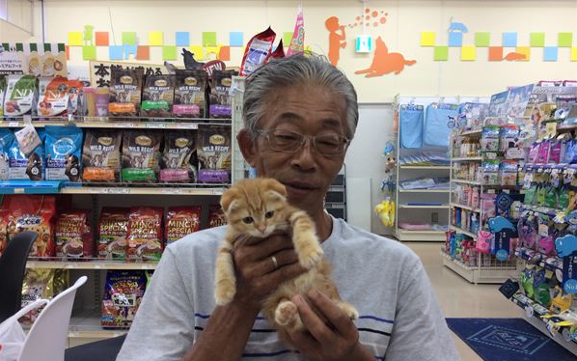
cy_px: 209
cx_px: 288
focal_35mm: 34
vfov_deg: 37.2
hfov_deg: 56.7
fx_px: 535
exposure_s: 1/40
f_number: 2.4
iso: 40
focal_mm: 3.3
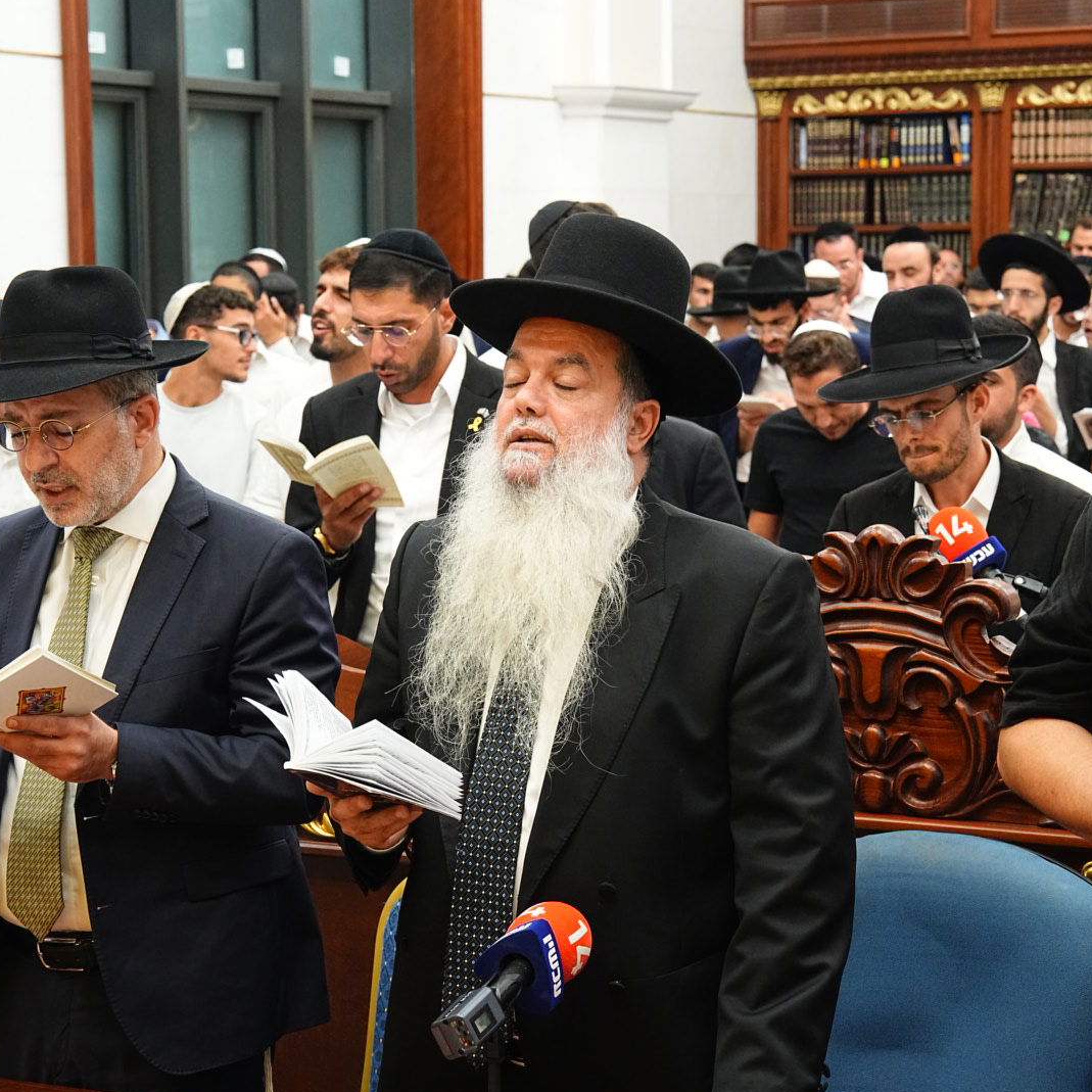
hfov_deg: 19.3
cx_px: 543
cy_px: 509
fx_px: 3212
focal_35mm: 90
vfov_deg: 19.3
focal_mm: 70
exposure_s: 1/125
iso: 3200
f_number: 8
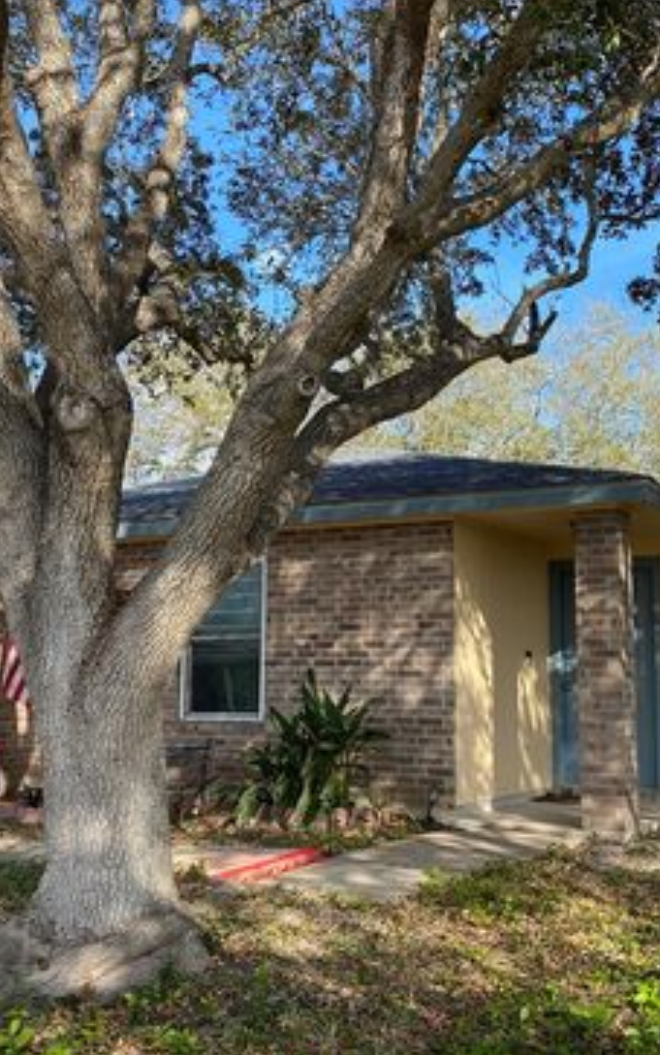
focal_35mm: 38
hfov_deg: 33.6
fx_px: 1093
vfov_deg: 51.5
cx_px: 343
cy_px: 516
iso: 32
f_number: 1.8
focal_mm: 4.25
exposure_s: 1/905
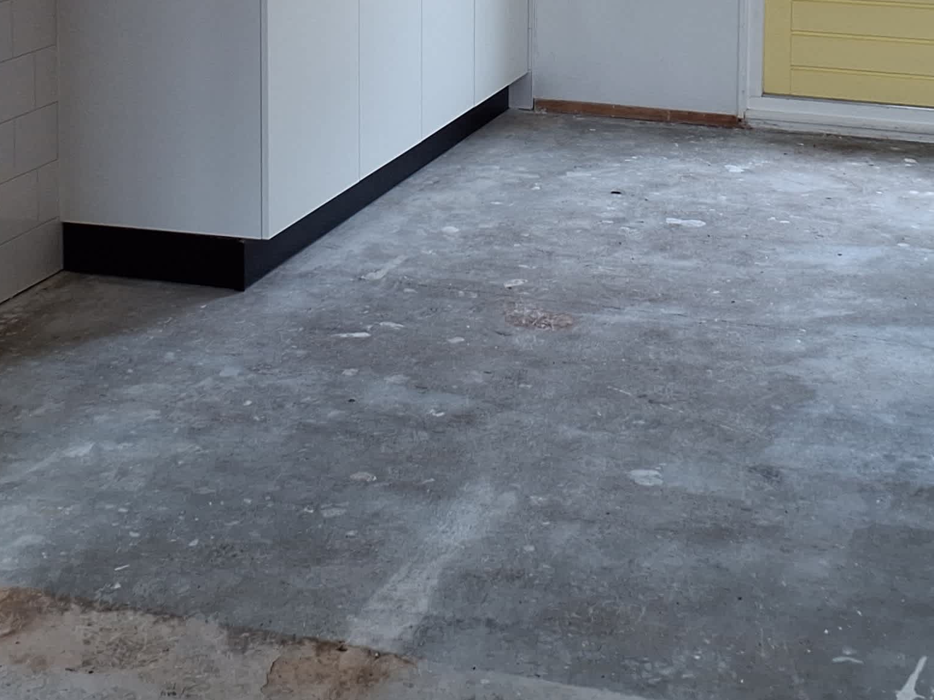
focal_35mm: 72
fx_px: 1943
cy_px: -158
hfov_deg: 27.0
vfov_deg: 19.2
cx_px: 514
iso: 64
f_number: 1.9
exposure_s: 1/50
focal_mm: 3.6
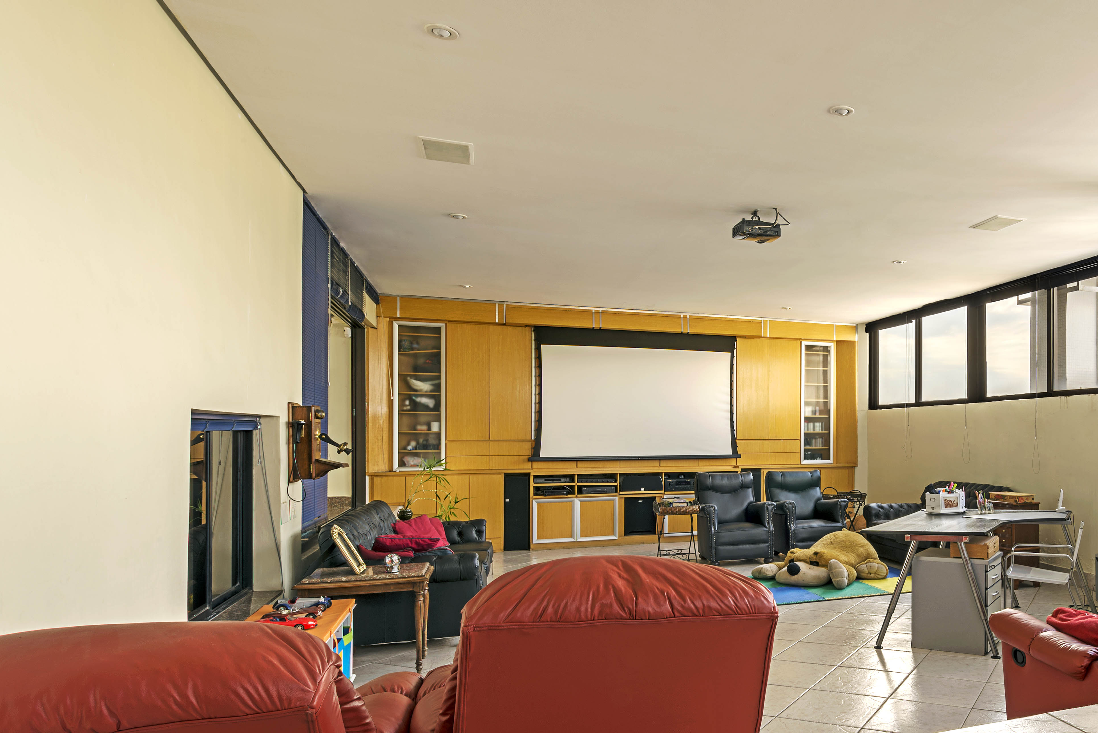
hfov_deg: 66.2
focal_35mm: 25
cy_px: 436
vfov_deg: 51.0
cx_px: 846
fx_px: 763
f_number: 20
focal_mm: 16
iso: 100
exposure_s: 8
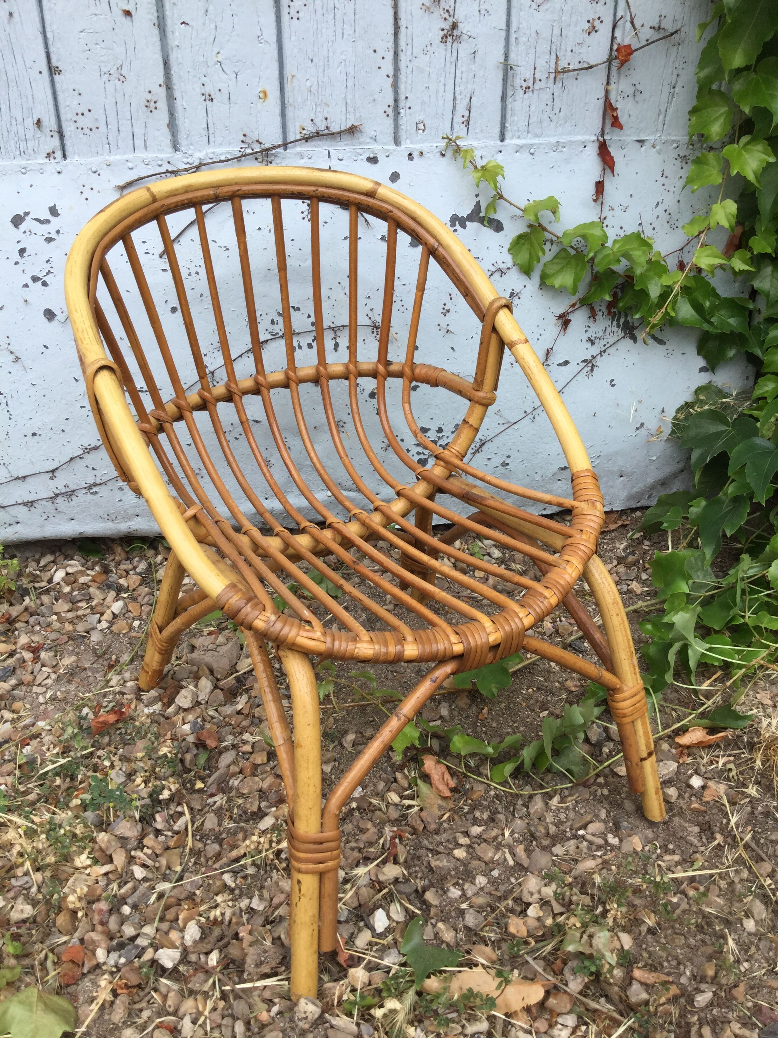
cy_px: 519
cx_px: 389
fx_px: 929
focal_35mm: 31
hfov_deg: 45.4
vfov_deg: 58.4
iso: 25
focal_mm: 3.3
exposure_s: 1/382
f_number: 2.4
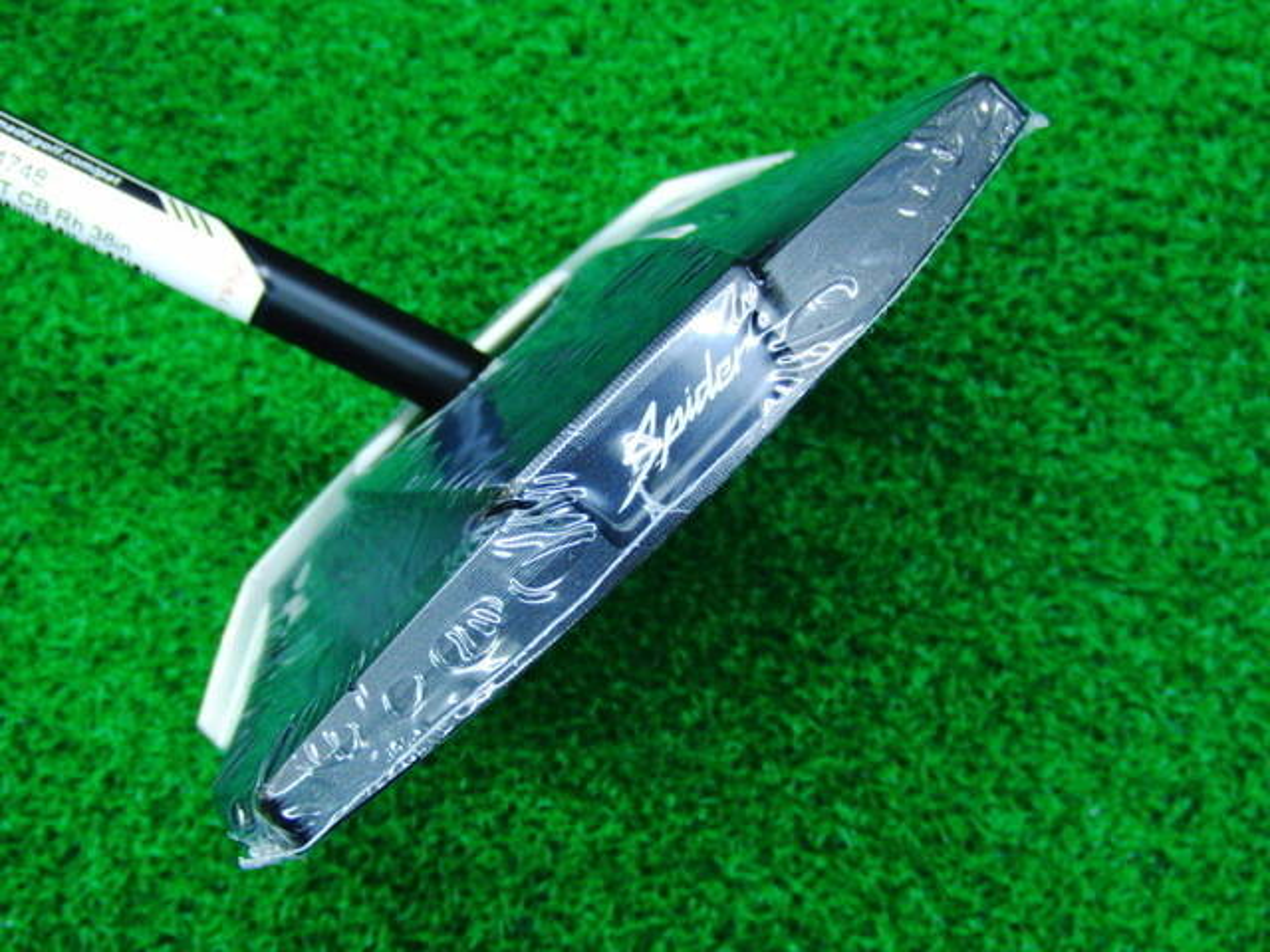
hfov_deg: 50.1
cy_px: 476
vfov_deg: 38.7
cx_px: 635
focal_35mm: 37
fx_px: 1357
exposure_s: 1/30
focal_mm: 6.42
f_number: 3.6
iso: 400
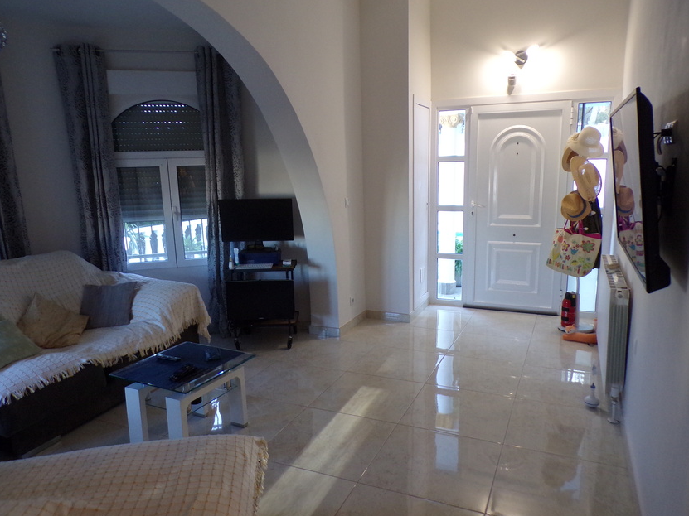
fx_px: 517
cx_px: 356
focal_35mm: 26
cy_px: 256
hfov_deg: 67.3
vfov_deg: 53.1
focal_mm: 4.3
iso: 200
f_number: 3
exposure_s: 1/34
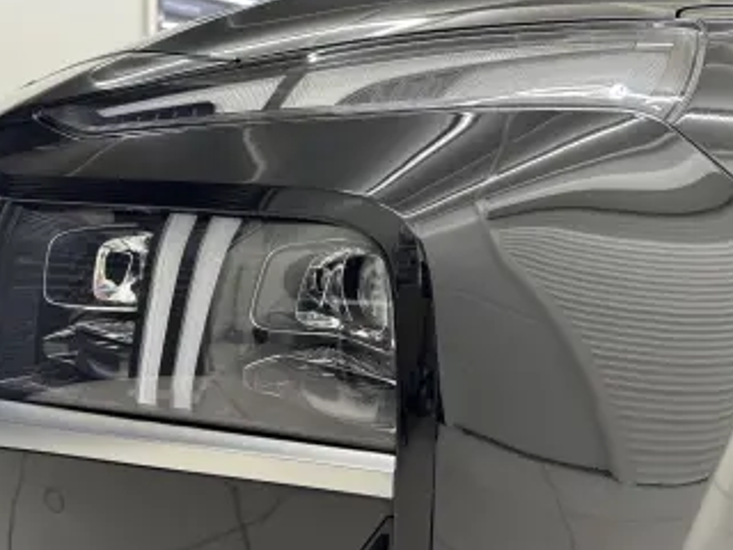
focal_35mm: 27
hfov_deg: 65.1
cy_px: 259
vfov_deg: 51.3
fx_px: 572
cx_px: 325
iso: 320
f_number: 1.78
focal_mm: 6.76
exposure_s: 1/50
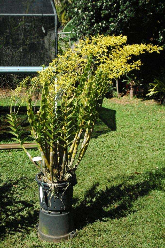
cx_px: 82
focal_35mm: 57
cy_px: 124
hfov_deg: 23.7
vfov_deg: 35.1
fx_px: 393
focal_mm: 38
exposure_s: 1/2500
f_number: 8
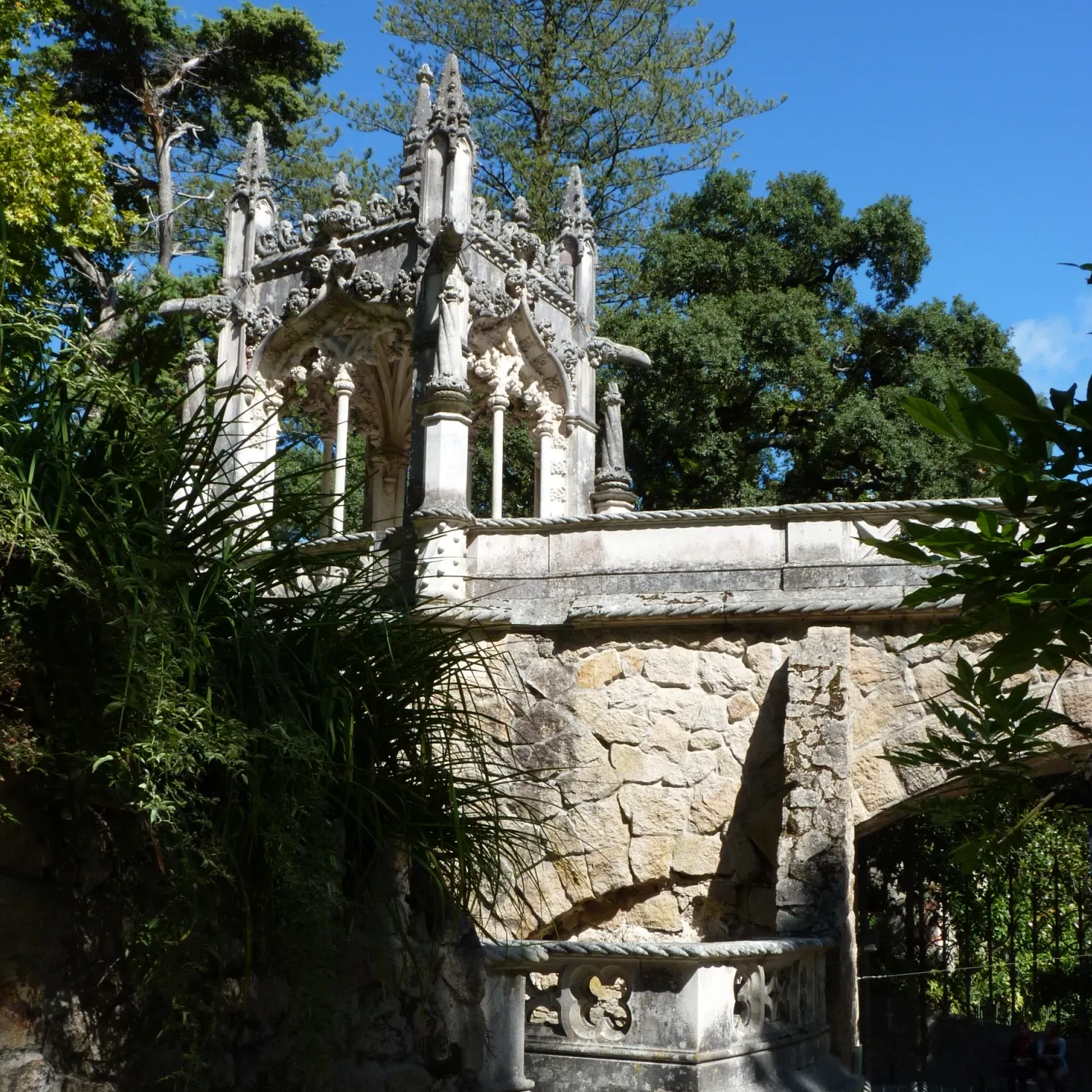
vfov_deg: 40.8
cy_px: 642
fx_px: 1463
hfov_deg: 40.9
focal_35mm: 41
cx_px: 538
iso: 80
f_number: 5.6
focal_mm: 6
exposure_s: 1/200
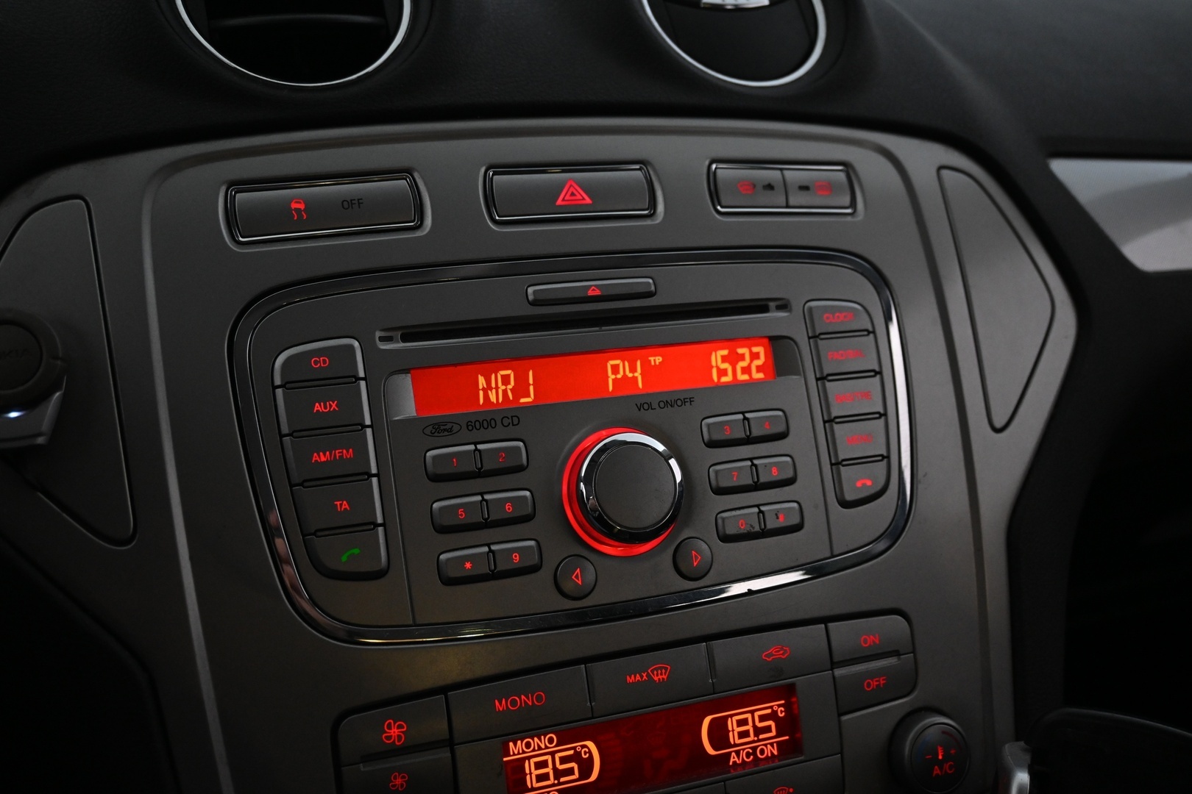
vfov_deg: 36.9
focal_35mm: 36
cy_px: 397
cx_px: 596
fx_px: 1192
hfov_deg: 53.1
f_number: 4.2
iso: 1800
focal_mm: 24
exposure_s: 1/40
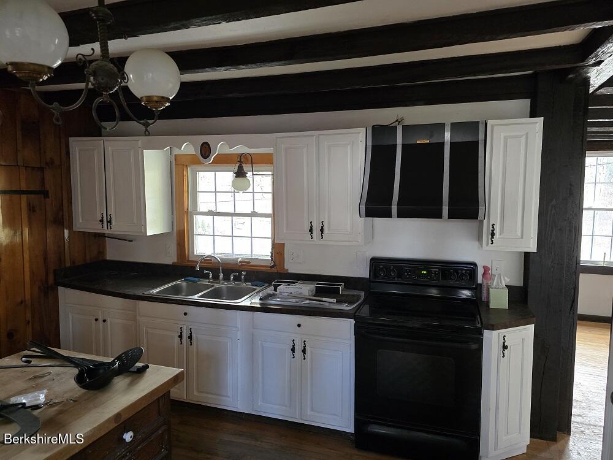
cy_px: 230
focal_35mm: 23
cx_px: 306
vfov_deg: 58.9
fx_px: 407
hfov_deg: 73.9
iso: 640
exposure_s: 1/60
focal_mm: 6.3
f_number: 1.7
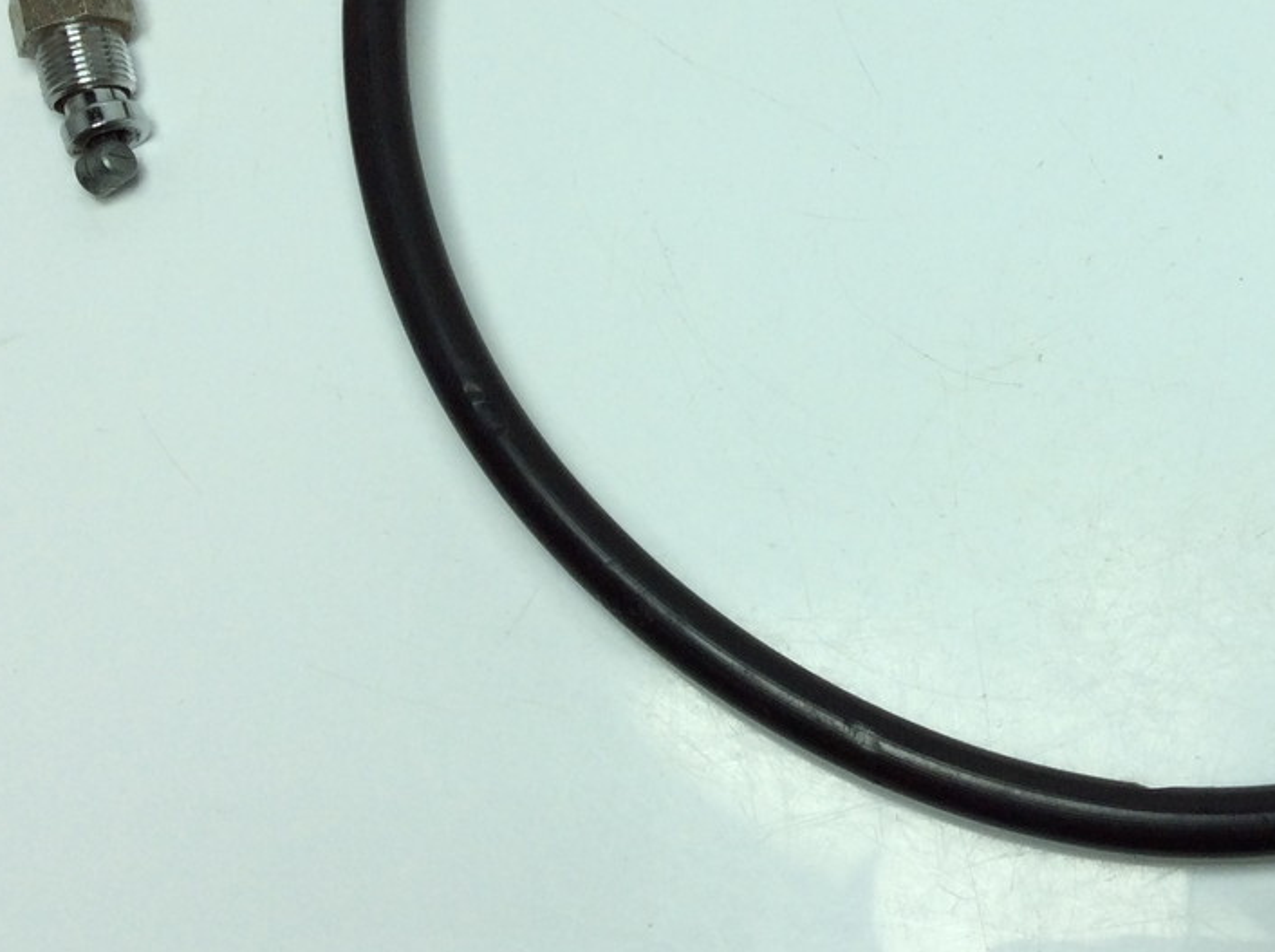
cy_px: 126
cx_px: 1019
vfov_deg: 24.5
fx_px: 2133
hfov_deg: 32.4
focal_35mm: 58
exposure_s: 1/622
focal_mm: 3.3
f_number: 2.4
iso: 32
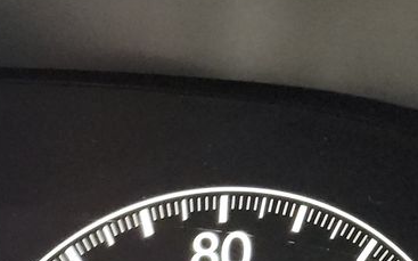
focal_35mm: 111
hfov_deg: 16.0
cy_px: 595
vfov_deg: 10.4
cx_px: -327
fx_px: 1264
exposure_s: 1/59
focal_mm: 6.7
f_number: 1.8
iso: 1490
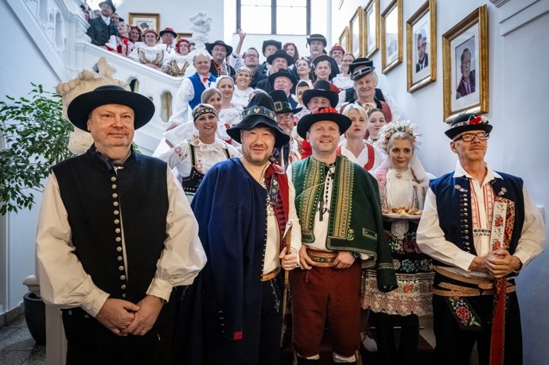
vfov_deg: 44.2
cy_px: 182
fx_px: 450
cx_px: 274
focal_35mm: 30
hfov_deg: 62.8
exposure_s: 1/200
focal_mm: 29.5
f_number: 5.6
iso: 6400
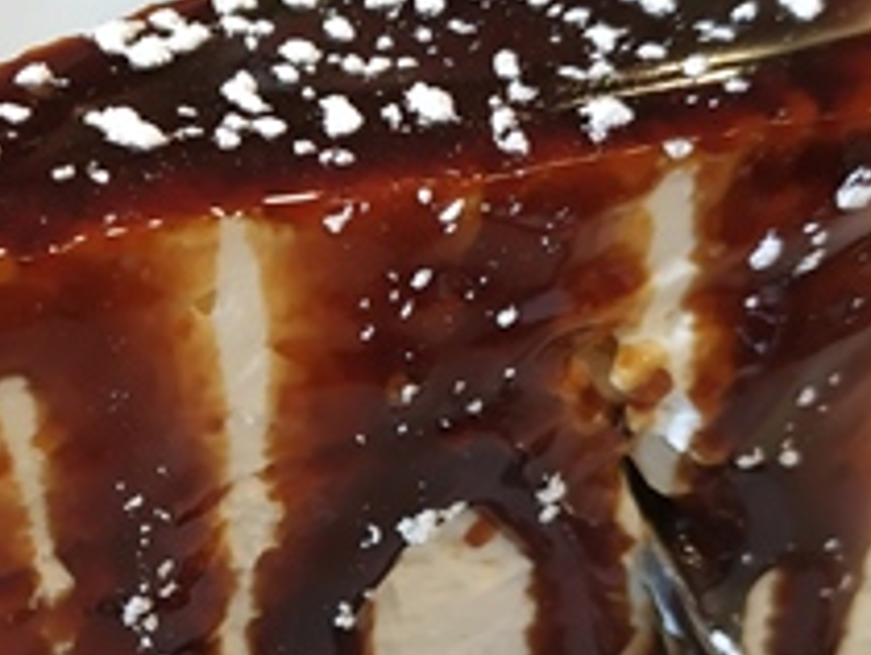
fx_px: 1839
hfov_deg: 26.1
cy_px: 468
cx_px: 145
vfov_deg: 20.1
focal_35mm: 73
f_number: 1.9
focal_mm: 3.94
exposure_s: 1/25
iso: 250
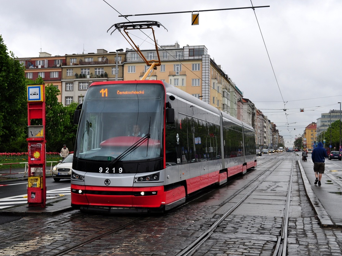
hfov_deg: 38.9
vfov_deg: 29.7
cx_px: 158
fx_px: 484
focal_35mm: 49
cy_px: 128
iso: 250
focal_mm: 30
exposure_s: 1/200
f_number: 7.1
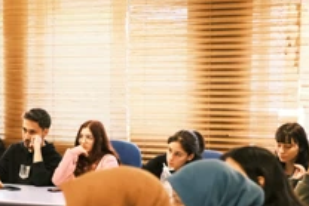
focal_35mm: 112
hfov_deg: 17.8
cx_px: -3
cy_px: 153
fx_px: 962
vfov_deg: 12.2
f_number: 2.5
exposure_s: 1/160
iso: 3200
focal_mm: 35
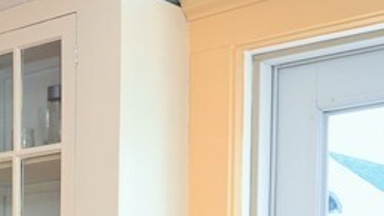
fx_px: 886
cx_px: -154
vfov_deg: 12.7
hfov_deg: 21.4
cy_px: 384
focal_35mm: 87
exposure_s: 1/80
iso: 400
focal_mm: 14
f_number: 4.5
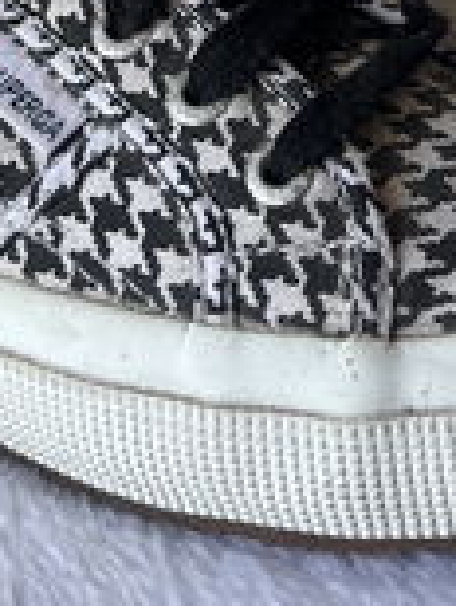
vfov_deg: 19.6
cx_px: 181
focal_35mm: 90
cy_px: -234
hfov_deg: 16.4
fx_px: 1576
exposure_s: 1/171
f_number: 1.6
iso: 40
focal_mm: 5.1
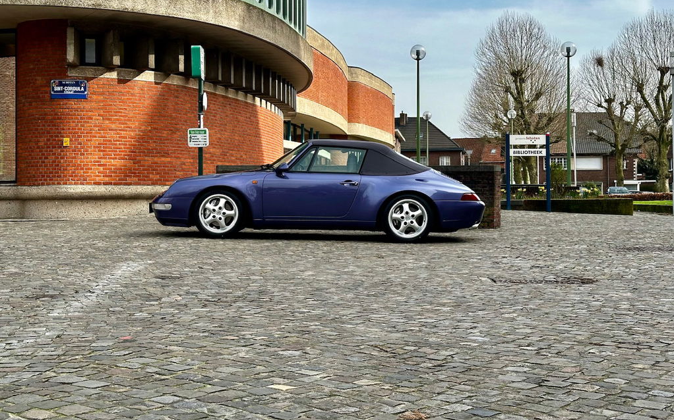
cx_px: 337
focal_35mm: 51
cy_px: 180
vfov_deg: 25.3
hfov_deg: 39.6
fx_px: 936
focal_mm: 6.86
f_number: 1.78
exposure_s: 1/2160
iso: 64
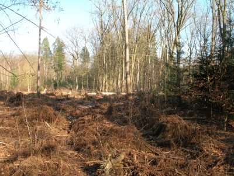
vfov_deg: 37.7
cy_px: 88
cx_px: 117
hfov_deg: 49.0
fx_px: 257
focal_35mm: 38
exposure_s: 1/95.6
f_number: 4.8
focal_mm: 7.8
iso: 50
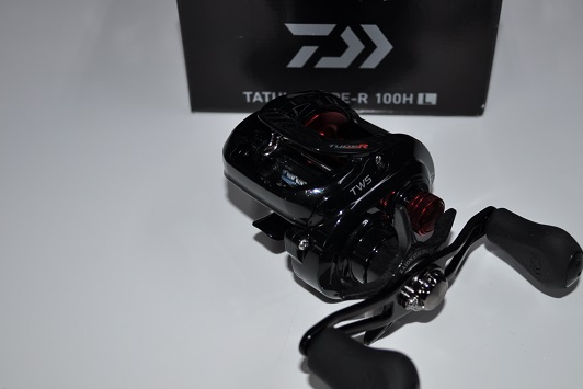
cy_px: 220
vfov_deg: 25.7
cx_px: 344
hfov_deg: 37.7
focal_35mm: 53
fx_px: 852
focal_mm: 29
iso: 200
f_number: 4.5
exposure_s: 1/125
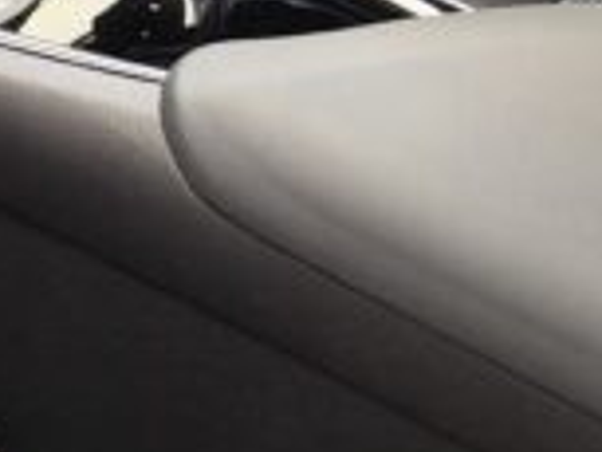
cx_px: -873
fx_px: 3133
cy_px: -362
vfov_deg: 8.0
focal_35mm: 180
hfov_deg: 9.6
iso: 334
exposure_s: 1/90.2
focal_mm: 7.01
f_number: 1.69
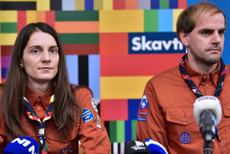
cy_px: 78
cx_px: 105
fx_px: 684
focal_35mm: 107
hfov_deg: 19.1
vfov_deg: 12.8
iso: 3200
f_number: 2.8
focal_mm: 75
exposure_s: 1/500
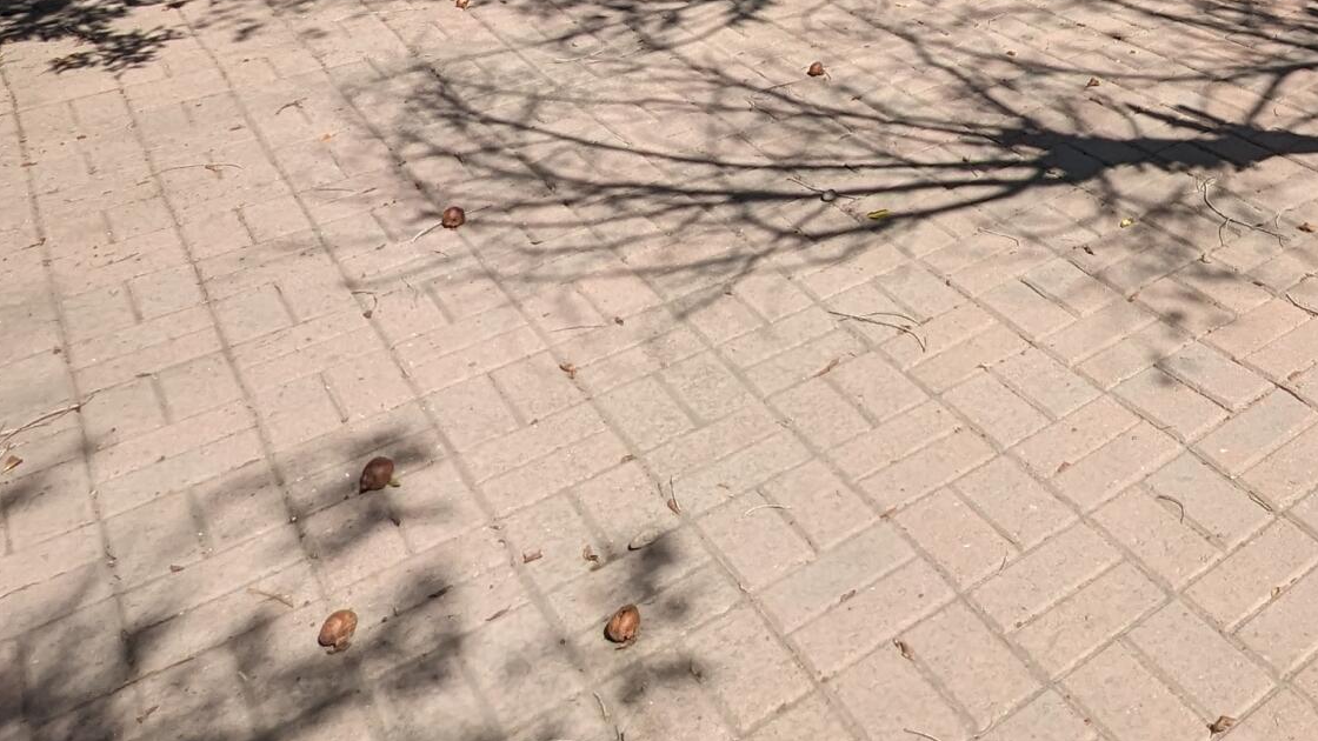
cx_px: 1267
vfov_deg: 22.3
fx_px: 1328
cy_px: -506
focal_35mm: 38
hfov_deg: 45.8
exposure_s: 1/1575
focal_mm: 1.95
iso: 44
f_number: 2.2
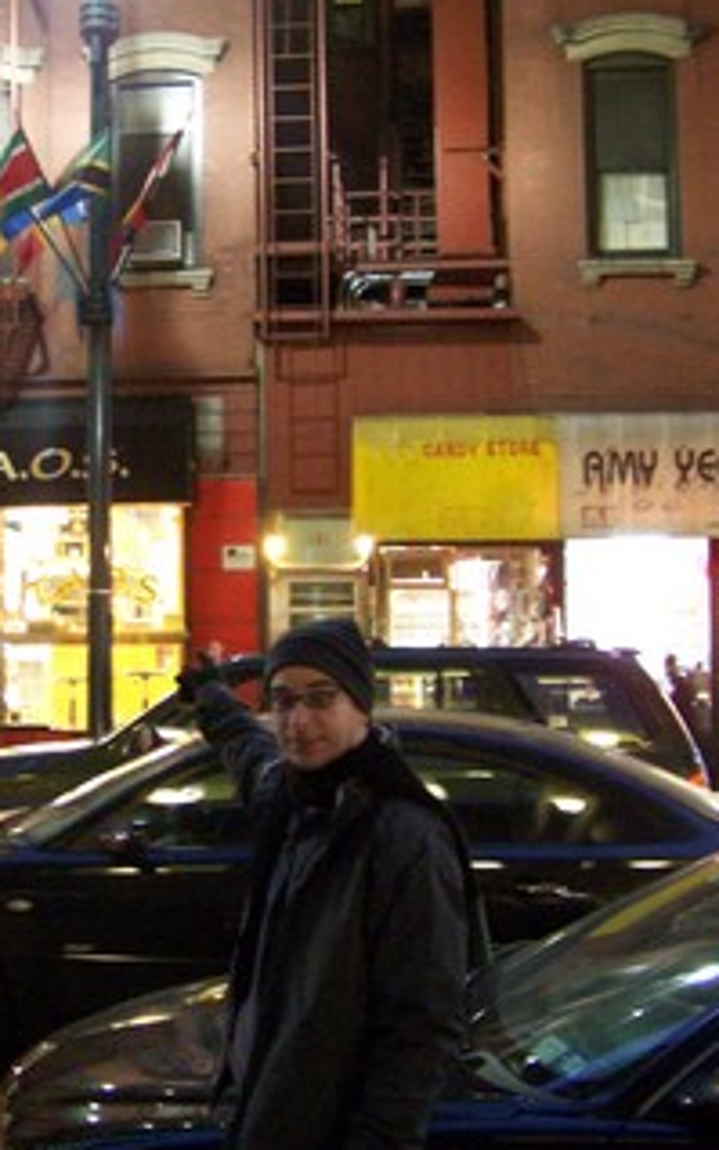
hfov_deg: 22.4
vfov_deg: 35.7
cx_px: 137
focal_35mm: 57
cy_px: 564
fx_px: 1785
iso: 400
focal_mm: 6.3
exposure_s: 1/5
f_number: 2.8
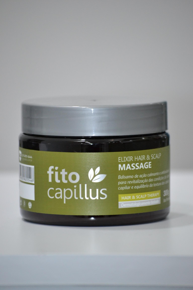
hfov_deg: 6.8
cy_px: 145
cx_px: 96
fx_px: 1628
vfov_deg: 10.2
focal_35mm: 202
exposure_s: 1/125
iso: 1600
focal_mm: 135
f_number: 5
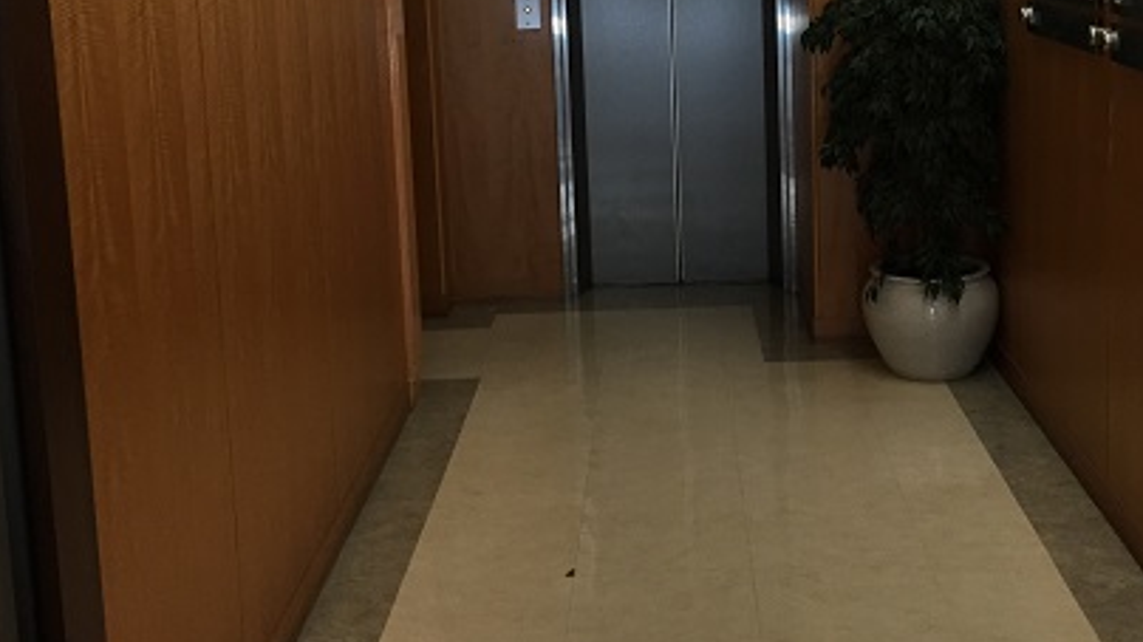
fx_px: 1515
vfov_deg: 23.6
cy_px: 136
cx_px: 671
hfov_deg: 41.2
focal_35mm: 50
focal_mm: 4.15
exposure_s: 1/30
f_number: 2.2
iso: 125
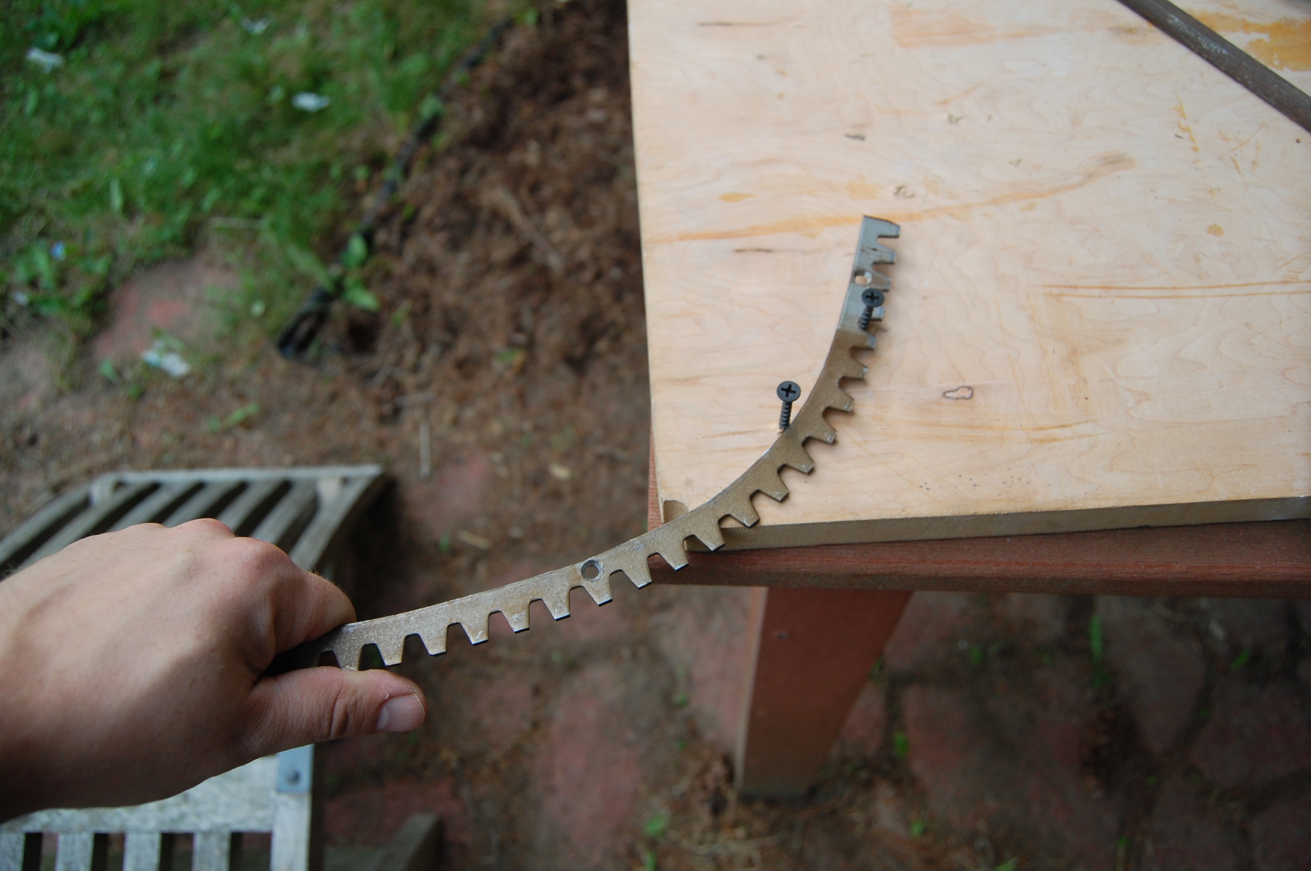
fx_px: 982
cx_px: 656
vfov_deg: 47.8
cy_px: 436
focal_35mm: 27
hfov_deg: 67.4
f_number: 4.5
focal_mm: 18
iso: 400
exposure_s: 1/80
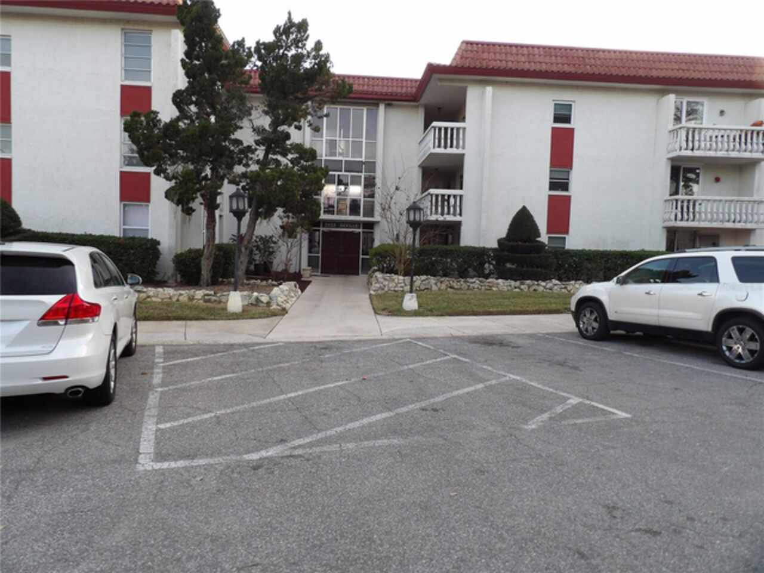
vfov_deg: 56.8
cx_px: 382
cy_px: 286
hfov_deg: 71.6
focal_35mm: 24
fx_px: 530
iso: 100
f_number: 3.2
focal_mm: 4.3
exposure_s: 1/107
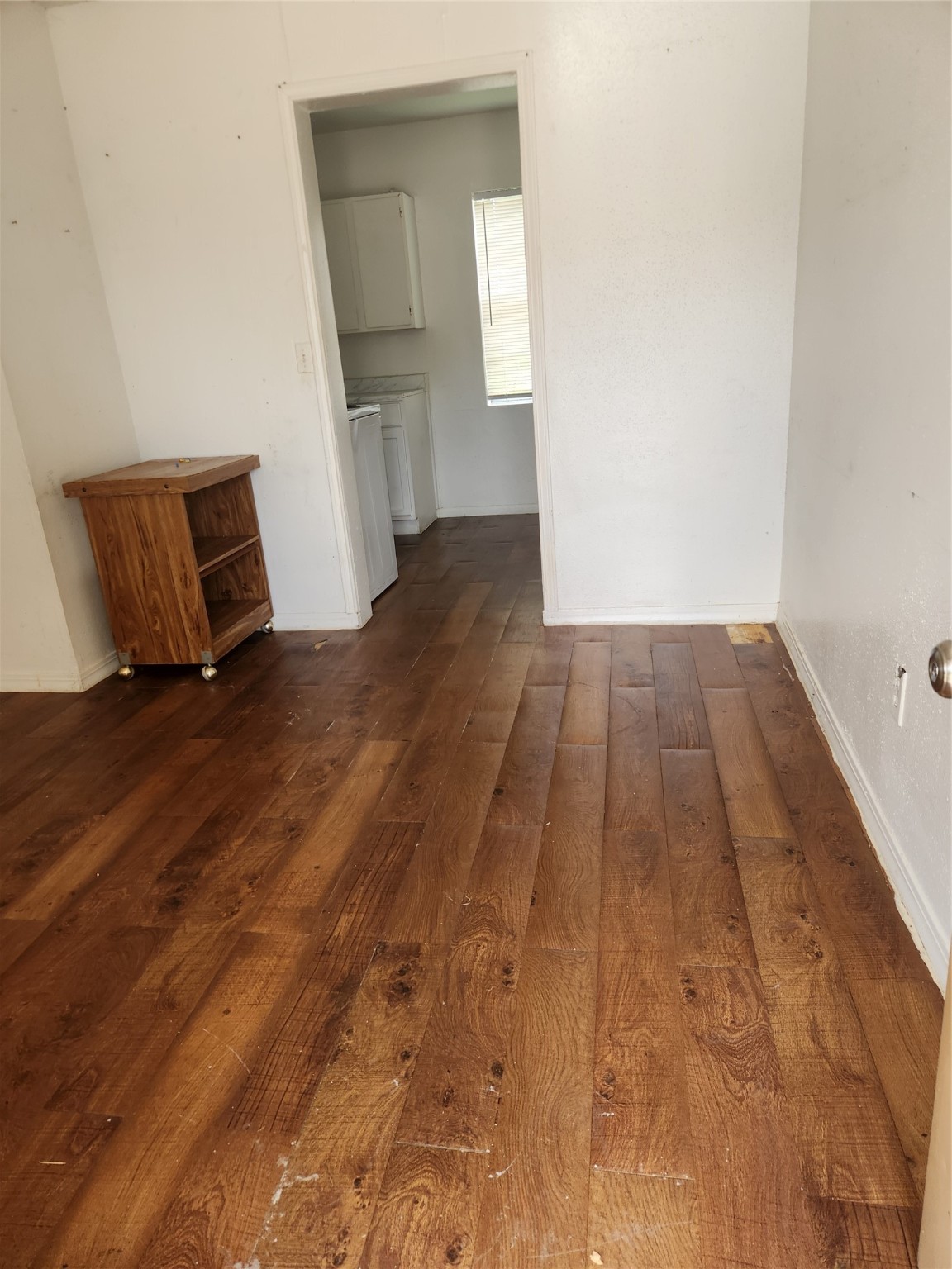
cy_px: 634
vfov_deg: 73.9
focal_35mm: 23
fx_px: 843
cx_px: 476
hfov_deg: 58.9
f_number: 1.8
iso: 100
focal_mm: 5.4
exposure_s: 1/180
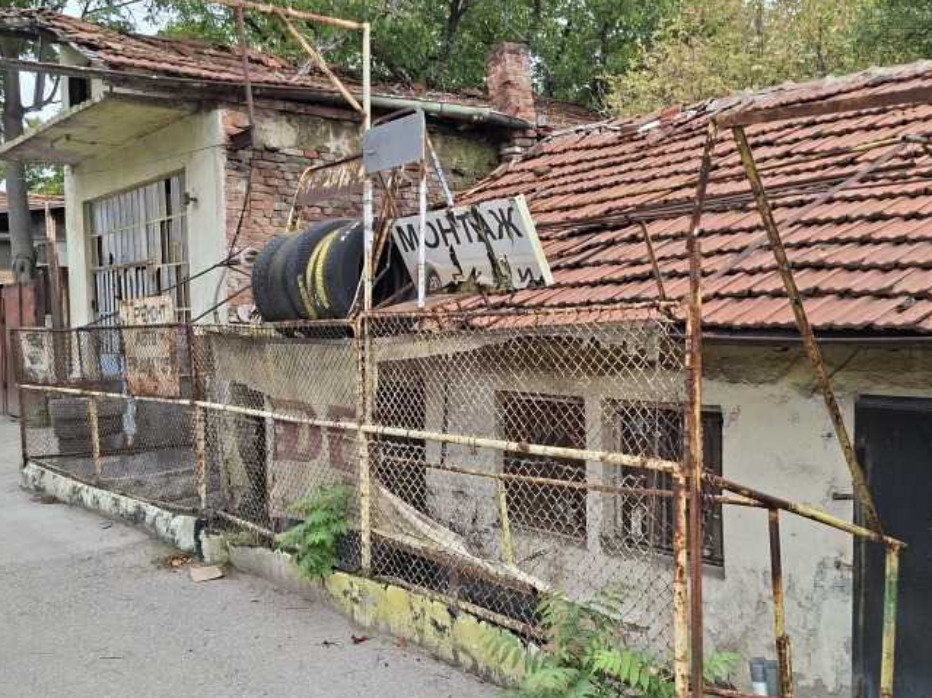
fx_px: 969
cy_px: 414
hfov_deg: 51.4
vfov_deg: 39.5
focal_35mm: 36
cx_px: 467
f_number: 1.8
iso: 50
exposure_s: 1/583
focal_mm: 5.54
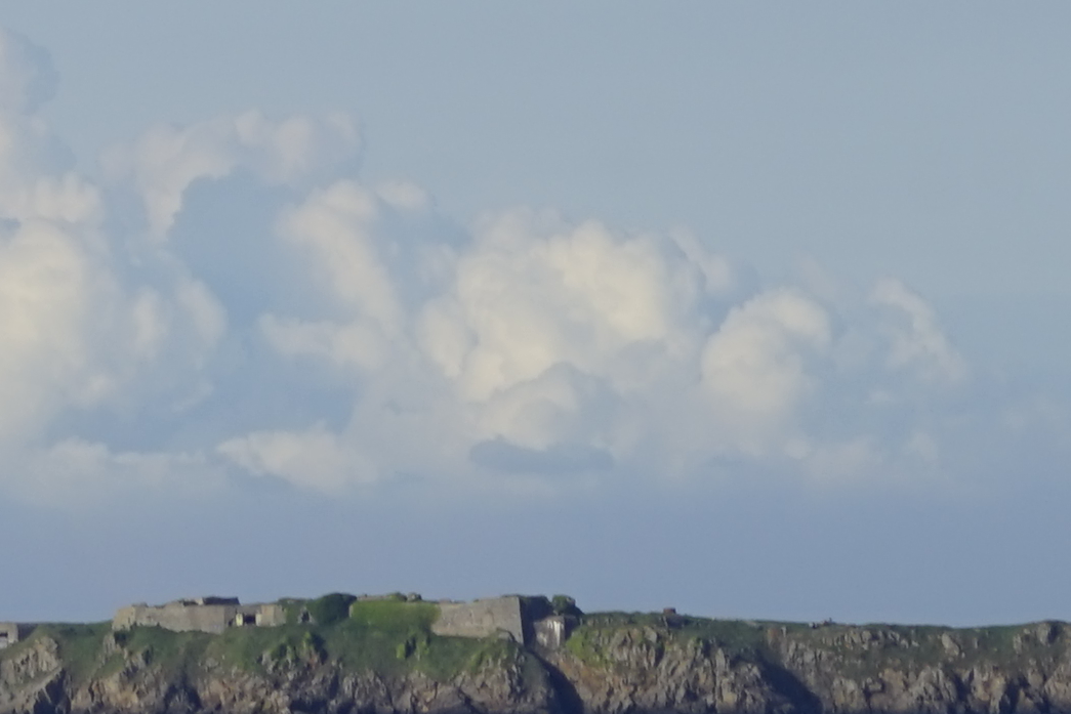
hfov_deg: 2.9
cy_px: 166
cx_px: -1671
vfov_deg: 1.9
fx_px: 21183
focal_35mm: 712
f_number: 11
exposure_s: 1/200
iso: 100
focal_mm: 124
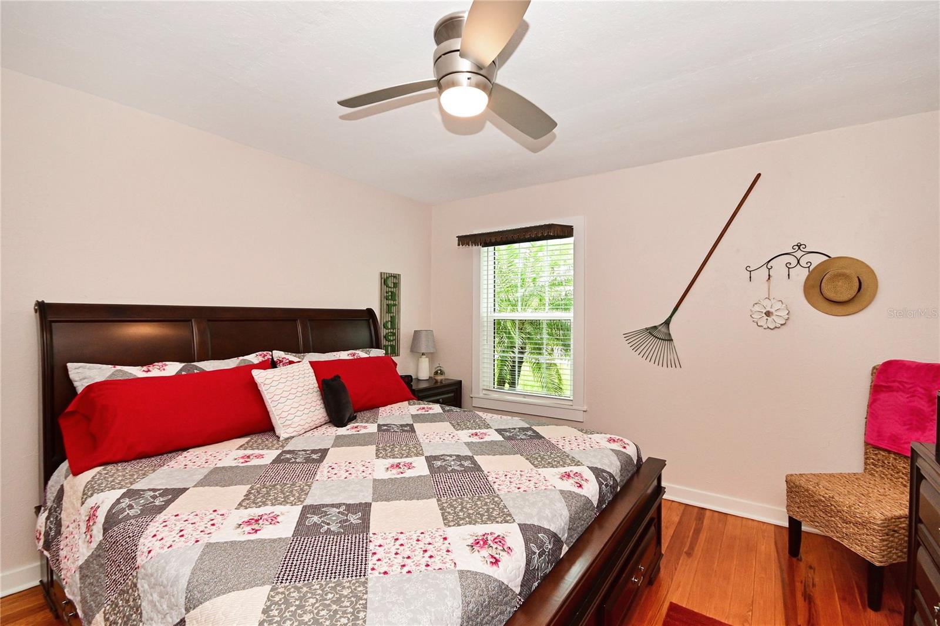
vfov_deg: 77.3
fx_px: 392
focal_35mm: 15
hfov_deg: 100.4
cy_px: 313
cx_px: 470
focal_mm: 10
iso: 800
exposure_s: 1/100
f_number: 7.1
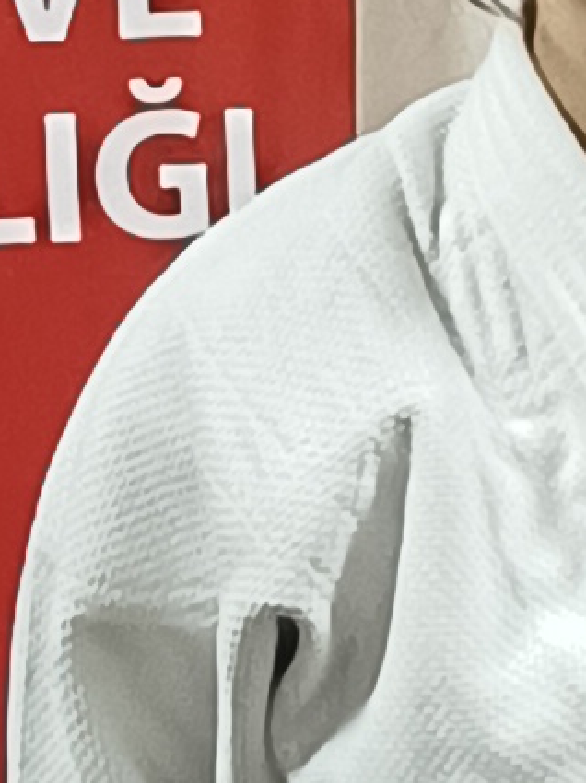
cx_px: 617
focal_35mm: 123
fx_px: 2780
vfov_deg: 15.8
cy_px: 33
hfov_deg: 11.9
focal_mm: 1.66
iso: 315
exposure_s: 1/50
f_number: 2.2
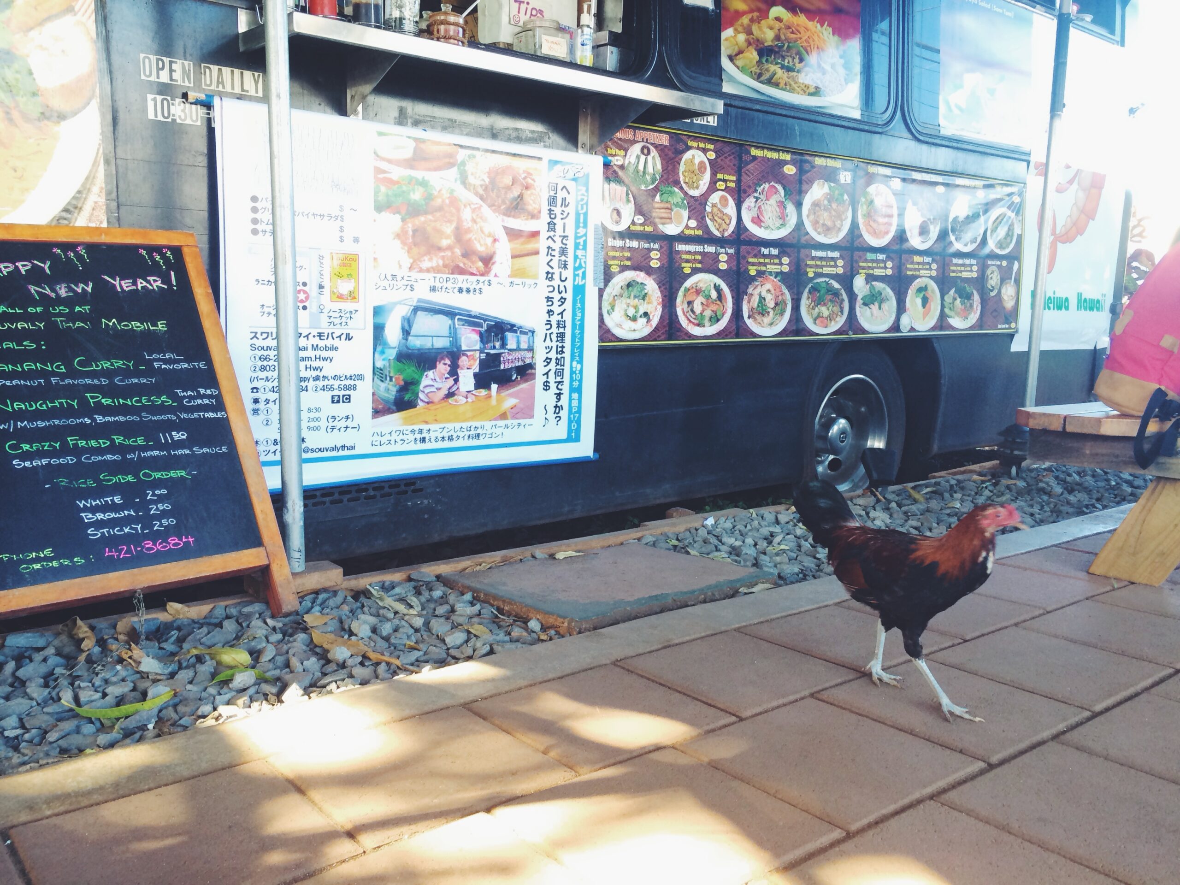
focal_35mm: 30
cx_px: 590
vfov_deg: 46.8
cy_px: 442
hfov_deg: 60.0
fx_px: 1023
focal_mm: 4.12
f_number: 2.2
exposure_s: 1/40
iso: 40
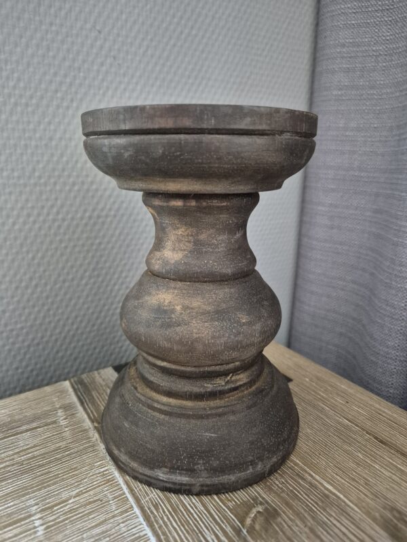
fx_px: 361
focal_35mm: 23
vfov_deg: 73.9
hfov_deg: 58.9
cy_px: 271
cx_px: 204
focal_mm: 5.4
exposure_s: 1/50
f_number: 1.8
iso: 1600
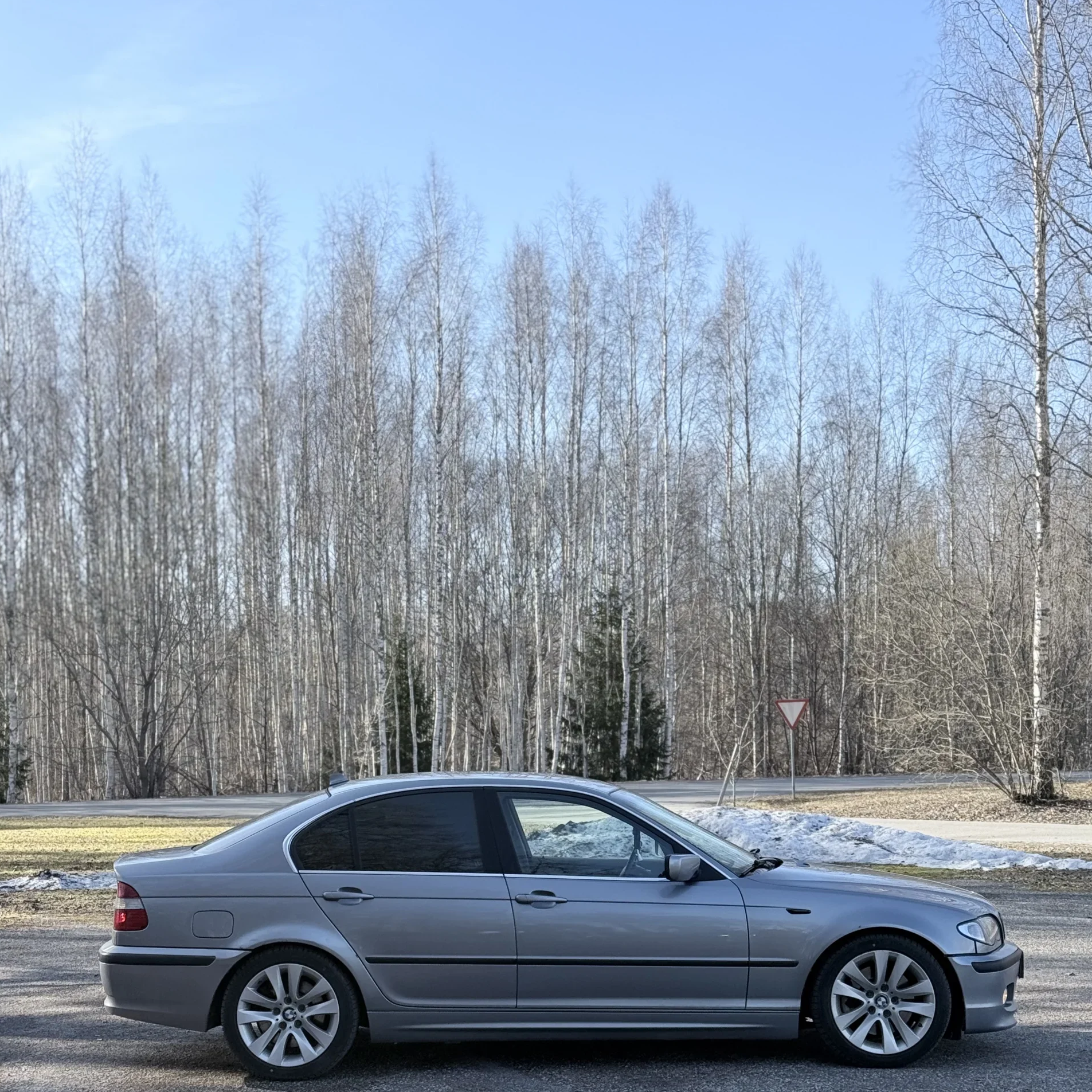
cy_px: 688
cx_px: 545
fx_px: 2034
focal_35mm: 57
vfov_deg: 29.9
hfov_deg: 30.0
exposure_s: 1/2088
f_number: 1.78
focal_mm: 6.76
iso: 64
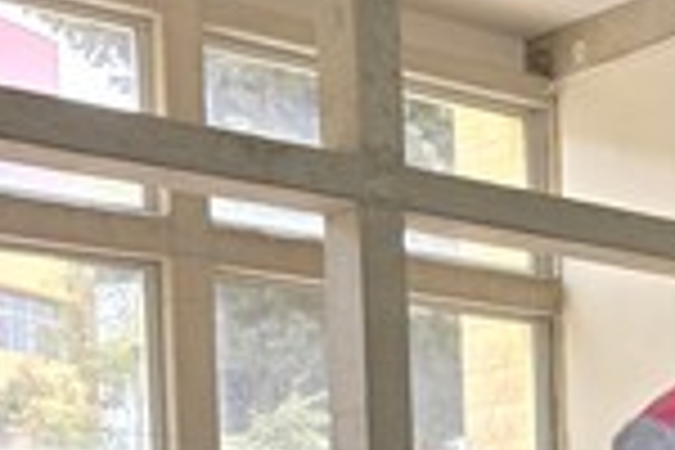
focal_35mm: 102
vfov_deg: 12.4
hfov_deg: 15.7
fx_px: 1912
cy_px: 792
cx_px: 1354
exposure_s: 1/180
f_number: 1.7
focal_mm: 6.3
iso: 80
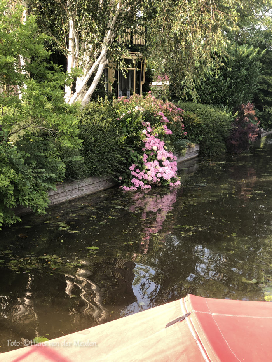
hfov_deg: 25.7
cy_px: 181
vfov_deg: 33.8
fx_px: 597
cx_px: 136
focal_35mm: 57
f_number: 2.8
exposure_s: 1/121
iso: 32
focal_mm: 6.6
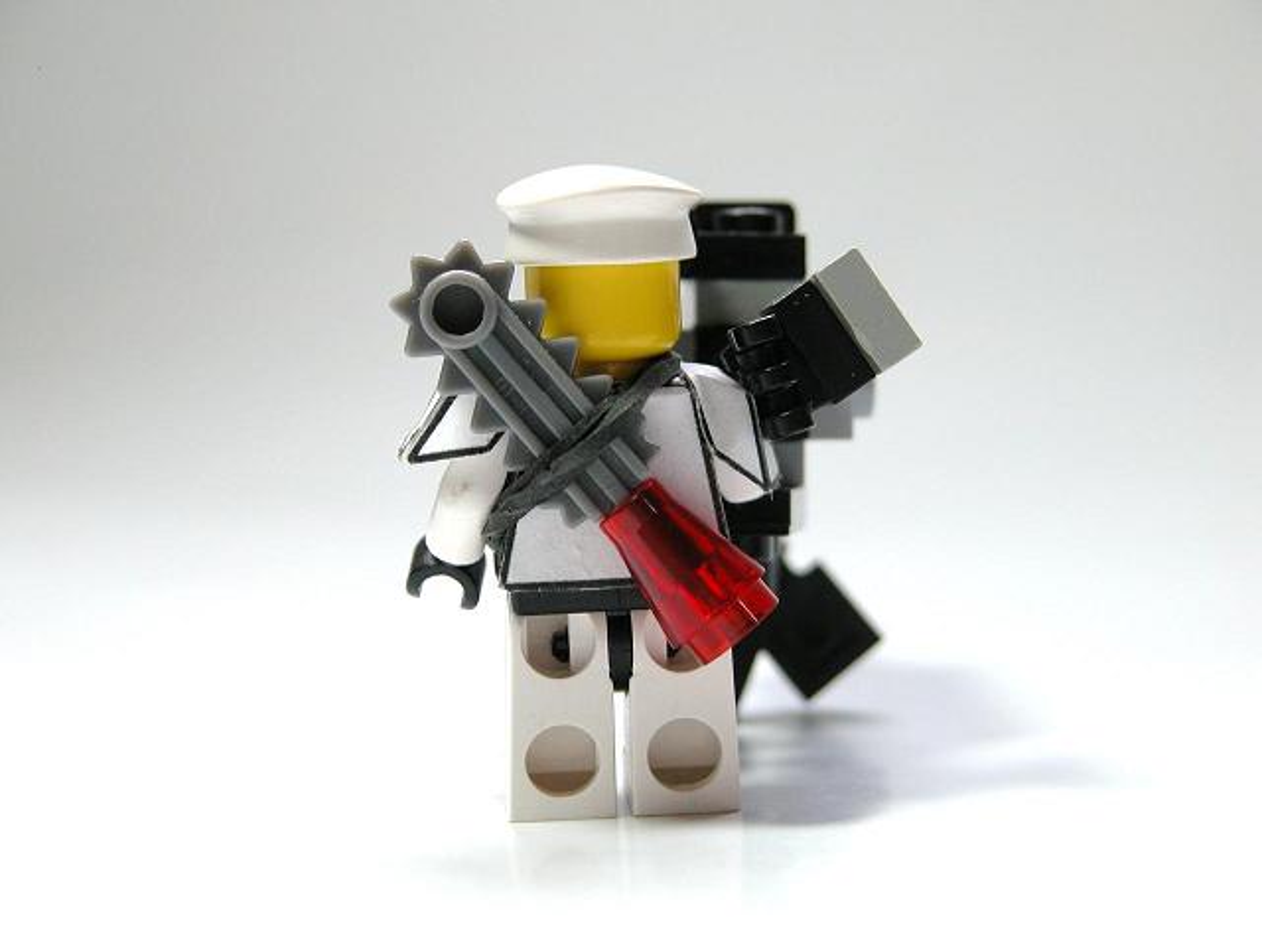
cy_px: 474
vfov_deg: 12.8
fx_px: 4229
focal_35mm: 116
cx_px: 631
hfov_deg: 17.0
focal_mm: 29.5
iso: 100
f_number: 3.7
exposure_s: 1/64.4
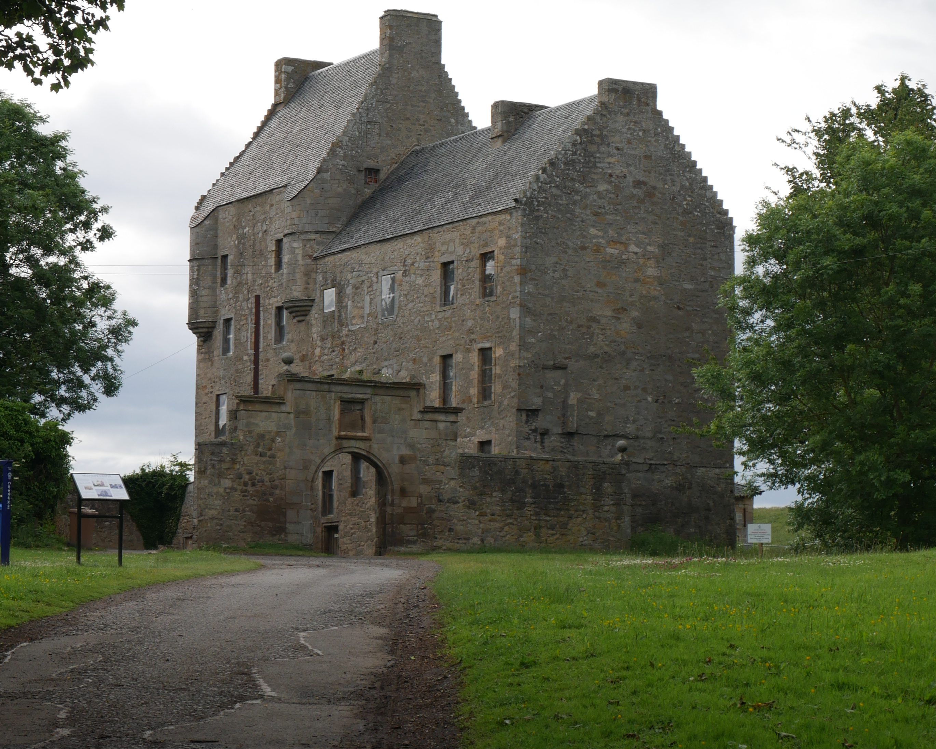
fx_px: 2715
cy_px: 227
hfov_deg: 19.6
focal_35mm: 98
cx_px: 474
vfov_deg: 15.7
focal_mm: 30
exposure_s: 1/250
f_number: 8
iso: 200
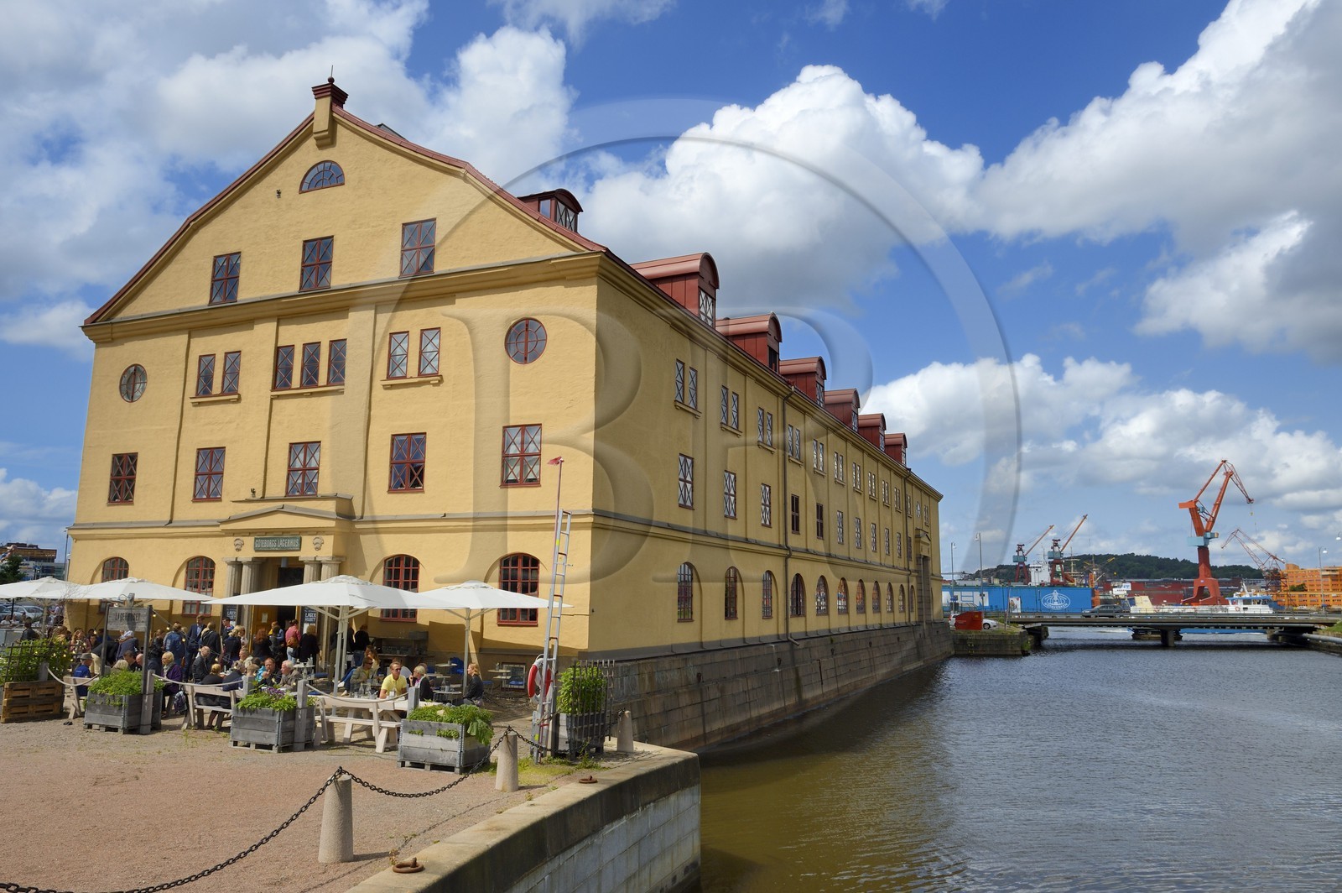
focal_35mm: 24
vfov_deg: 53.1
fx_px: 894
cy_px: 446
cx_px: 671
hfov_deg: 73.8
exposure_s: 1/250
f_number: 14
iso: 200
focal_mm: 24
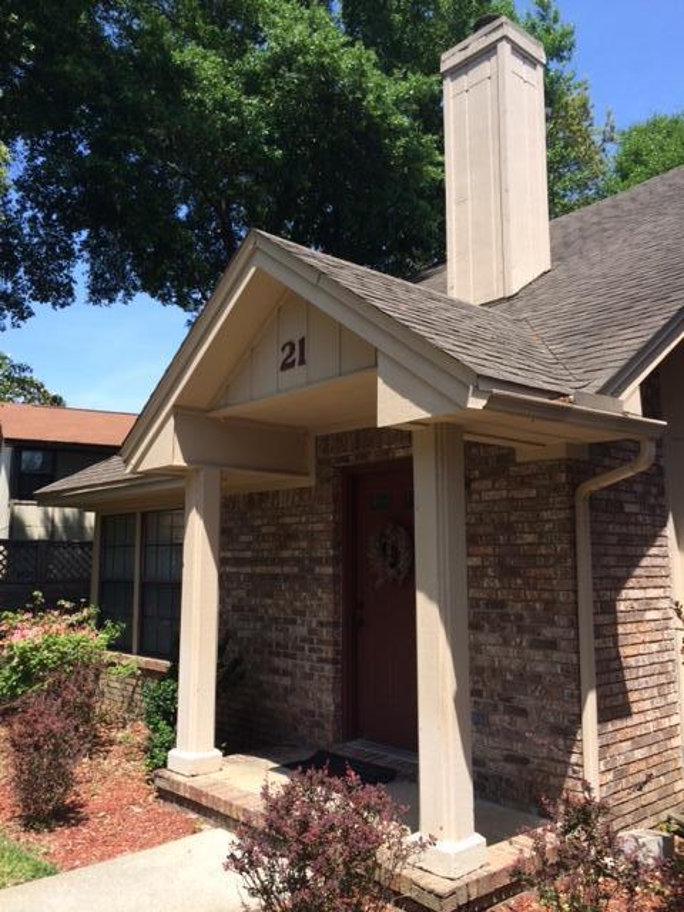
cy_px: 456
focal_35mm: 29
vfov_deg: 61.7
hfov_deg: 48.2
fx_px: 764
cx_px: 342
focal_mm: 4.15
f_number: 2.2
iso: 32
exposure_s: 1/1368
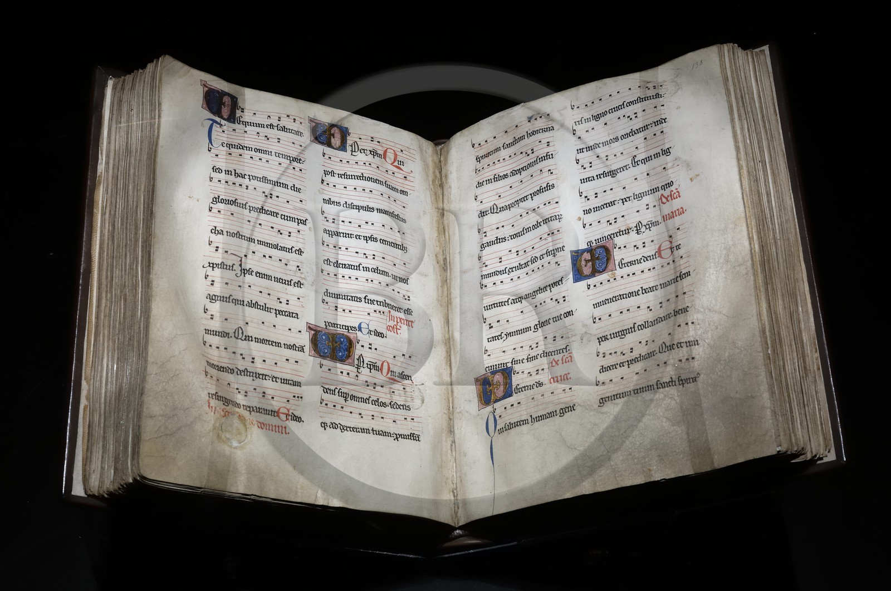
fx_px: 1483
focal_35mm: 60
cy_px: 296
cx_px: 446
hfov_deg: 33.4
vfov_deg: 22.6
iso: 100
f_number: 9
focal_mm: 40
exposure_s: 6
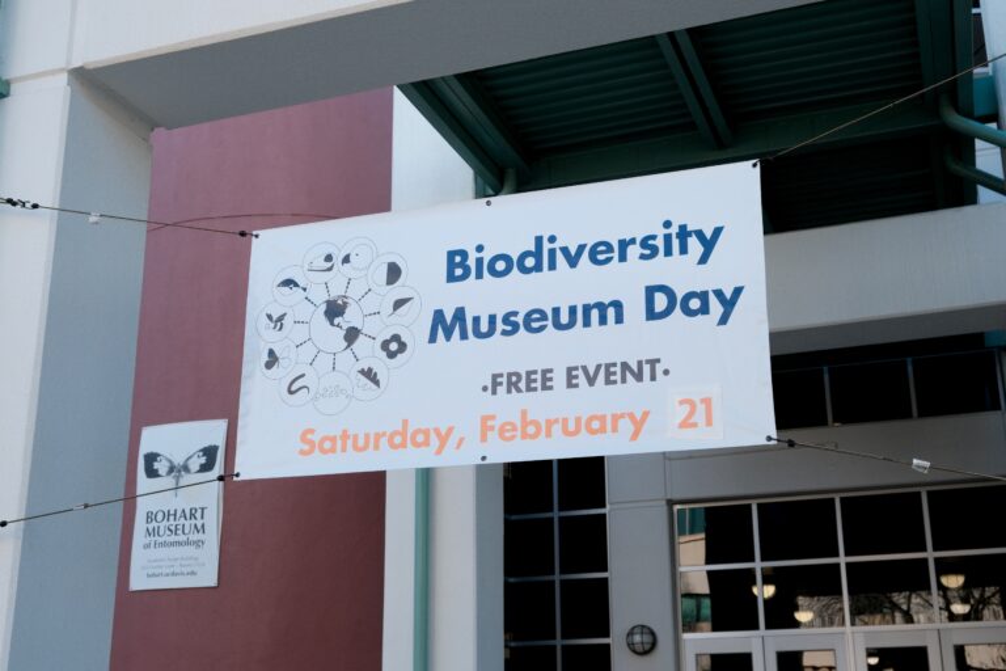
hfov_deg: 45.4
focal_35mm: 43
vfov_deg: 31.2
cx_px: 503
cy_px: 336
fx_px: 1202
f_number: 5.6
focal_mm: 28.9
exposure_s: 1/640
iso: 800
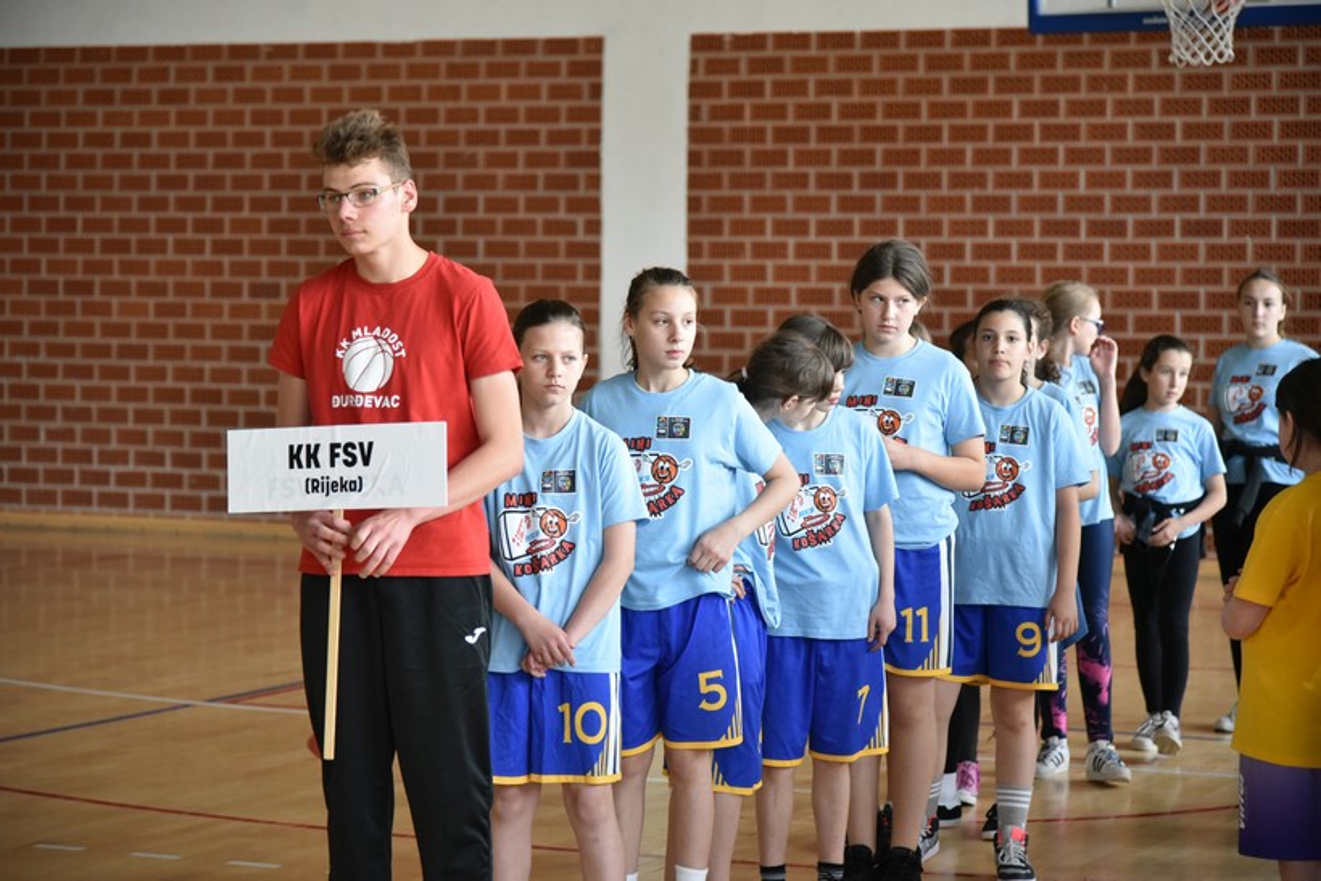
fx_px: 3486
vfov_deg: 14.4
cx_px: 660
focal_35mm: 95
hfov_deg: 21.5
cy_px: 440
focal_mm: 95
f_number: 4
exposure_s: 1/800
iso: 3200
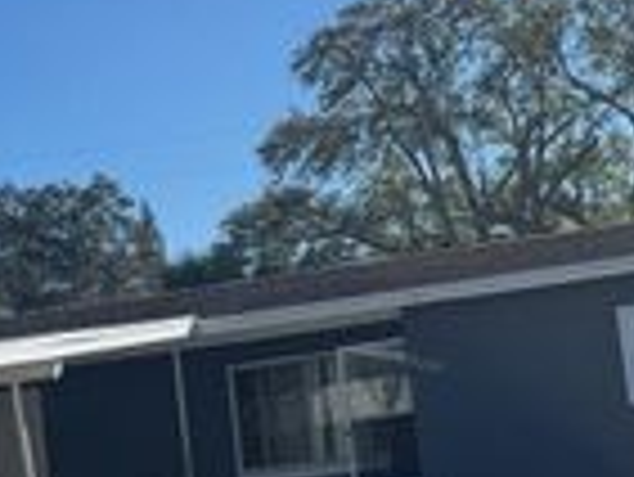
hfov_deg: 22.7
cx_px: 504
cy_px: 272
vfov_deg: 17.4
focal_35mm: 85
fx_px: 1558
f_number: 1.78
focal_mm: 6.76
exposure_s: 1/6410
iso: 80
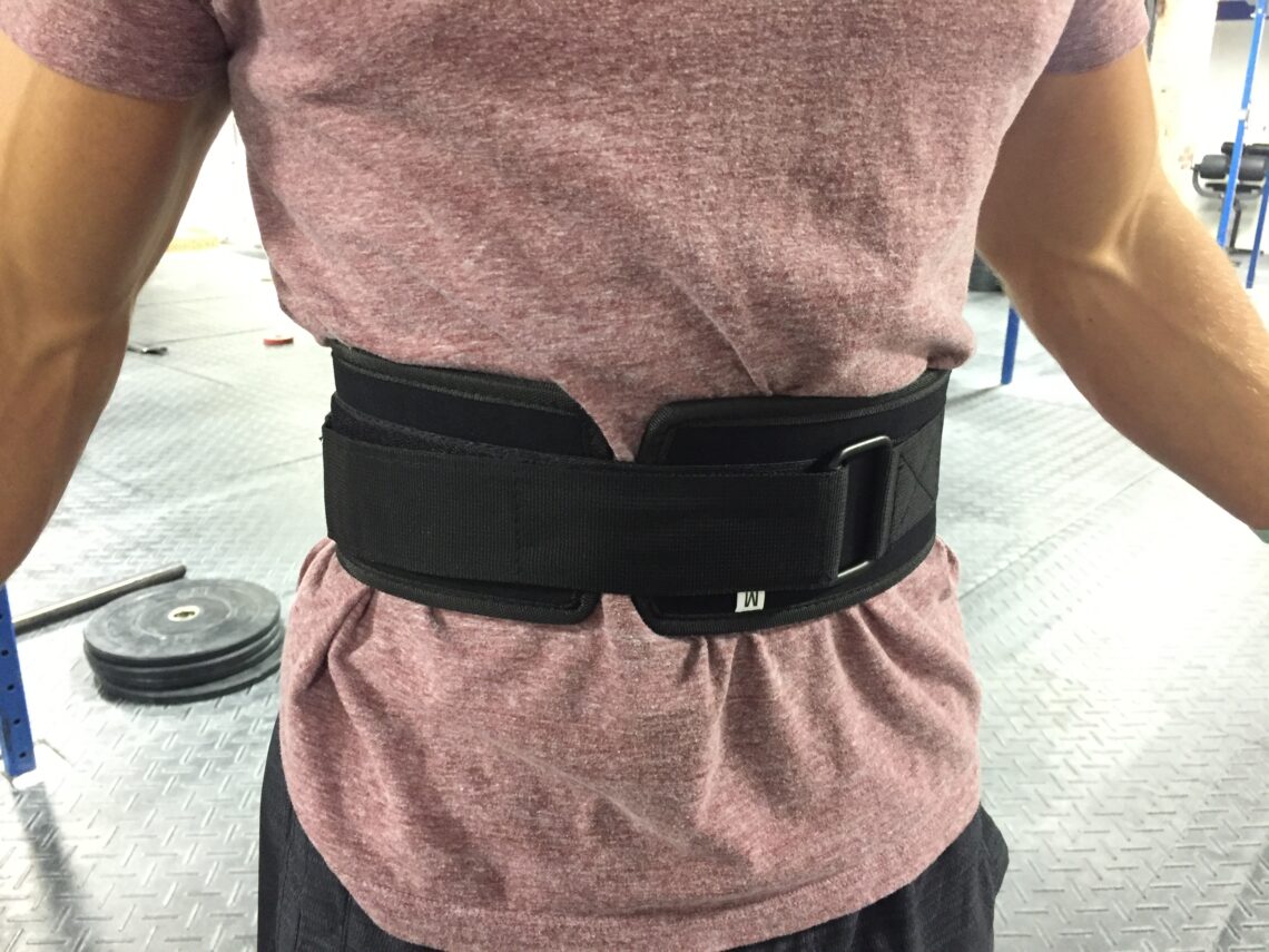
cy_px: 476
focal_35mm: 29
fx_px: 1063
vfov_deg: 48.2
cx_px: 634
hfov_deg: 61.7
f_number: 2.2
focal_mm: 4.15
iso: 250
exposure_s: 1/20
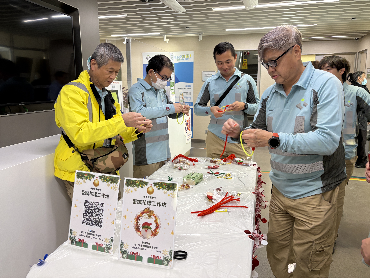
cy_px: 139
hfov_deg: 67.3
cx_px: 185
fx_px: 278
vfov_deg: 53.1
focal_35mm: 26
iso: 100
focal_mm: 5.96
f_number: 1.6
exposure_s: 1/50
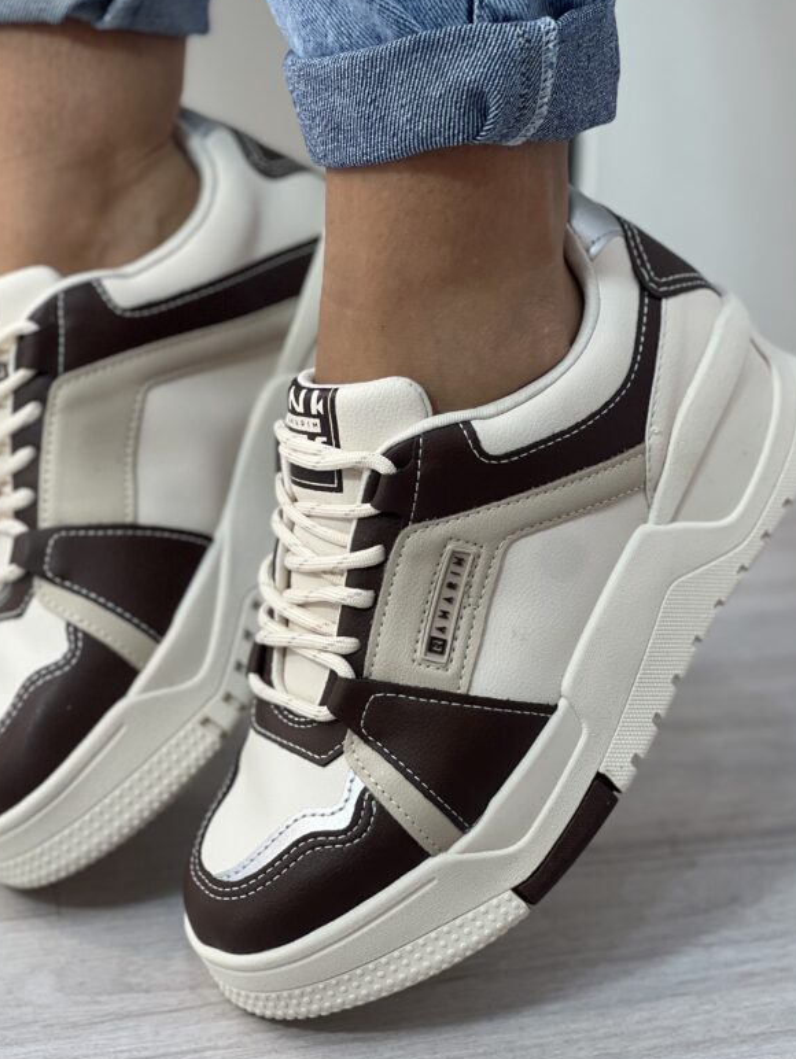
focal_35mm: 93
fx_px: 2848
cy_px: 555
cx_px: 351
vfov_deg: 21.1
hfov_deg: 15.9
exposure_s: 1/120
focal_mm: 9
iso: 125
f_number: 2.8
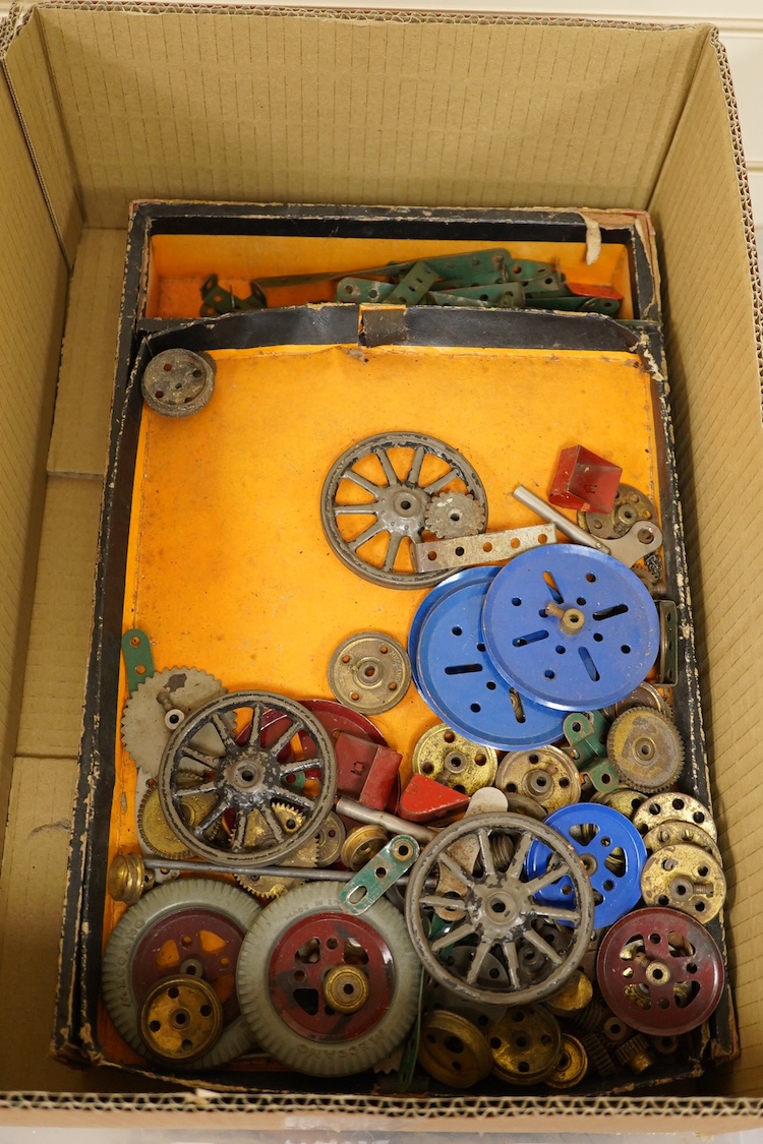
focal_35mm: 45
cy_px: 572
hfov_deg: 29.9
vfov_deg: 43.6
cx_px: 382
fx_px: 1431
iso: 2000
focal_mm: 30
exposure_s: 1/100
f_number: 3.5
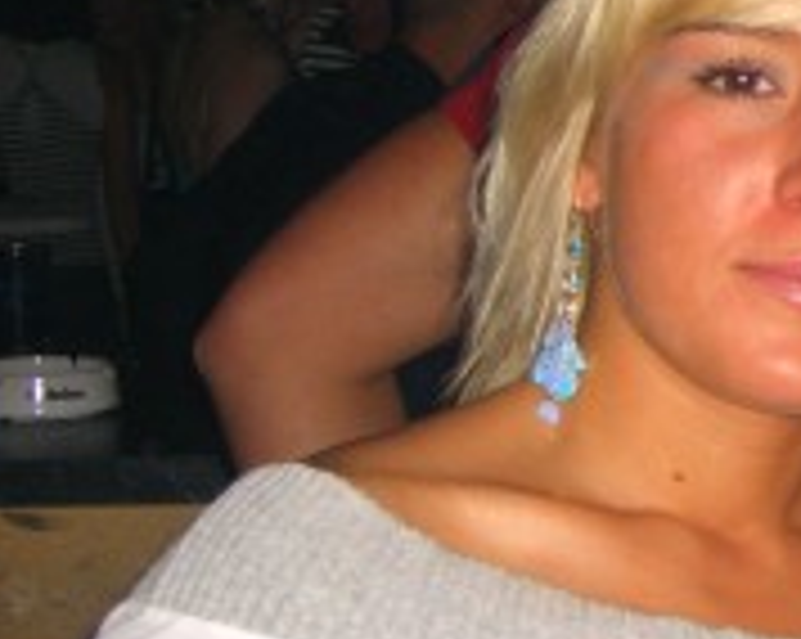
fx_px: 2960
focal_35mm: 125
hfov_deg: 14.6
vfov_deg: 12.3
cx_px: 1130
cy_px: 378
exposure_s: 1/60
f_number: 2.8
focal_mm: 7.9
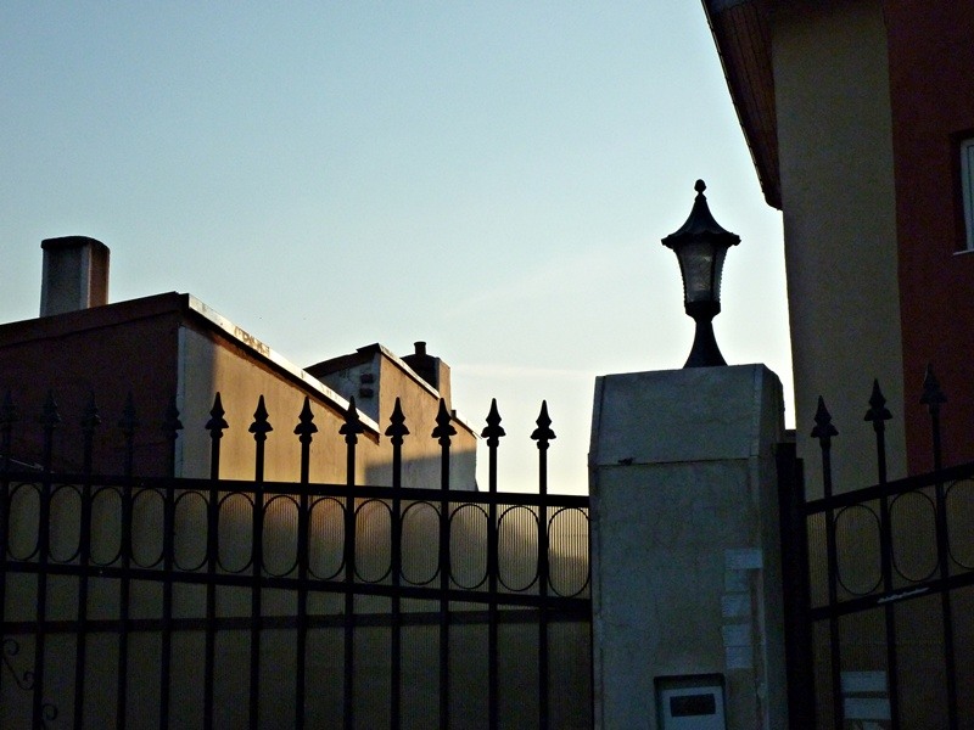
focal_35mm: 59
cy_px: 365
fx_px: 1660
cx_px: 487
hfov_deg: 32.7
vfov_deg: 24.8
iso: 400
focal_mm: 9.7
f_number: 6.3
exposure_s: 1/1300
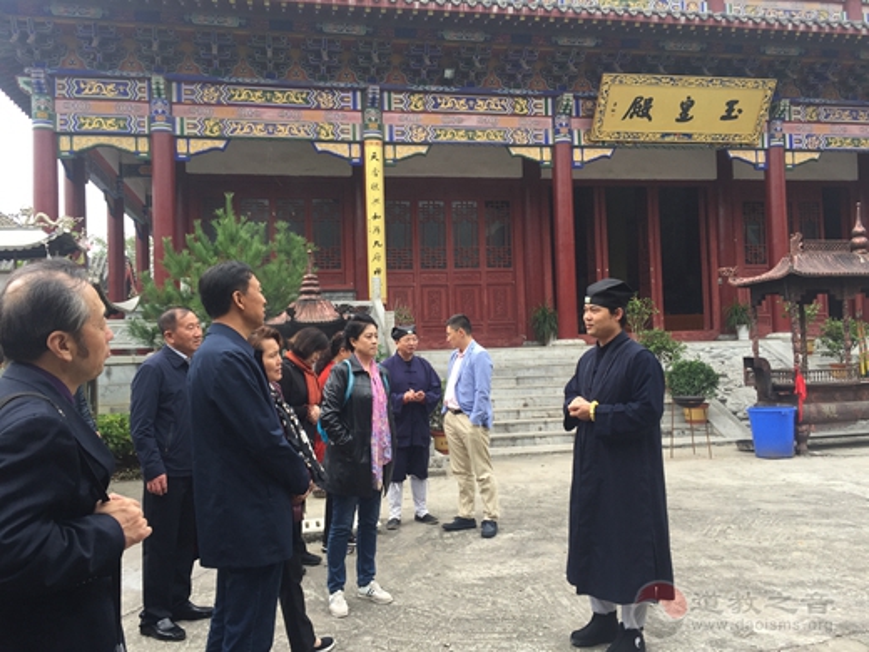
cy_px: 326
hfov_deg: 61.7
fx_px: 728
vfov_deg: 48.2
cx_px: 434
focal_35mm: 29
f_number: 2.2
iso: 32
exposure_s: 1/100
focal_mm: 4.15
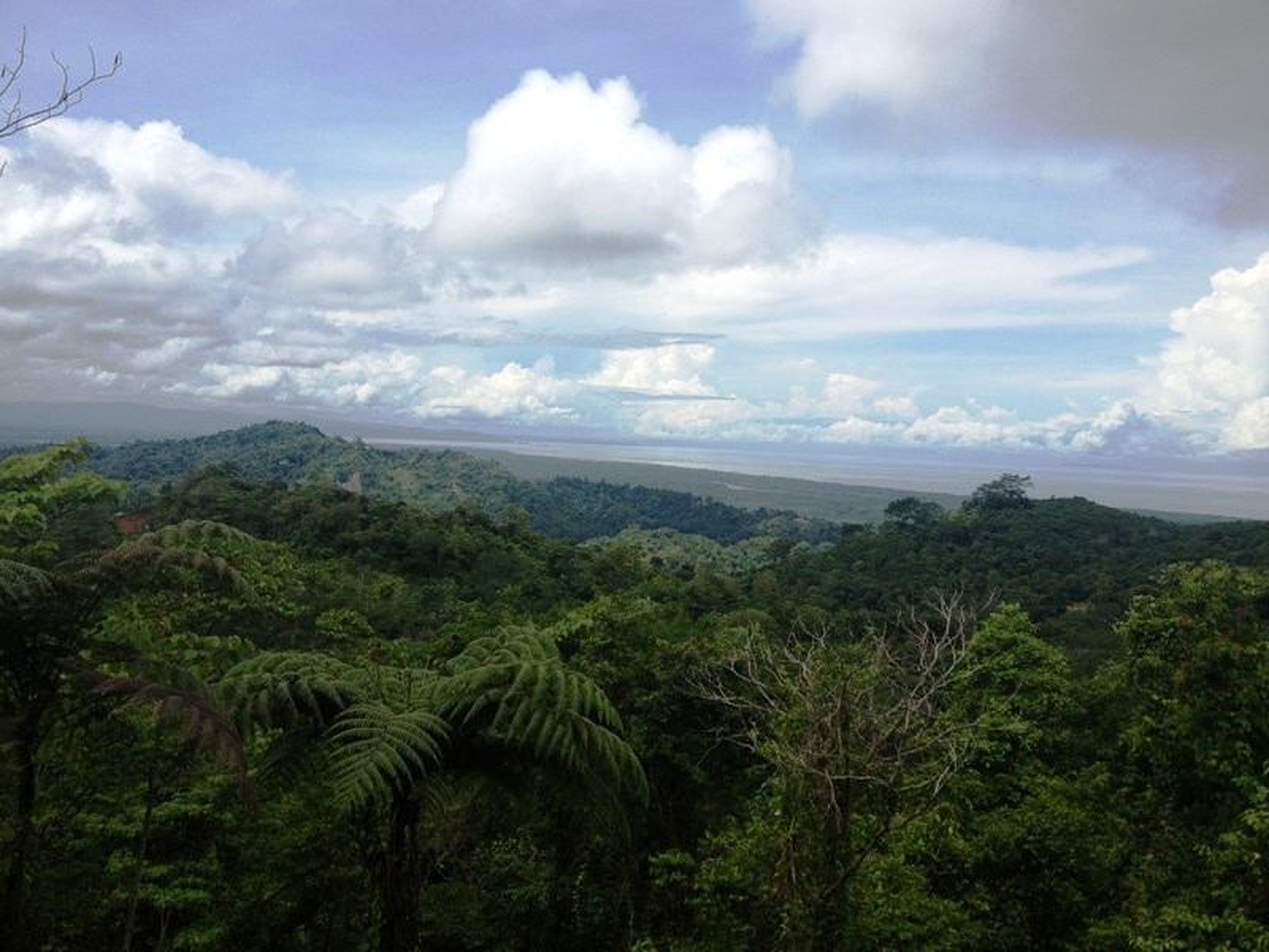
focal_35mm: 35
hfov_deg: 52.6
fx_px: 1283
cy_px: 476
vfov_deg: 40.7
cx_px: 634
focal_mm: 4.28
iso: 50
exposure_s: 1/2208
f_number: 2.4
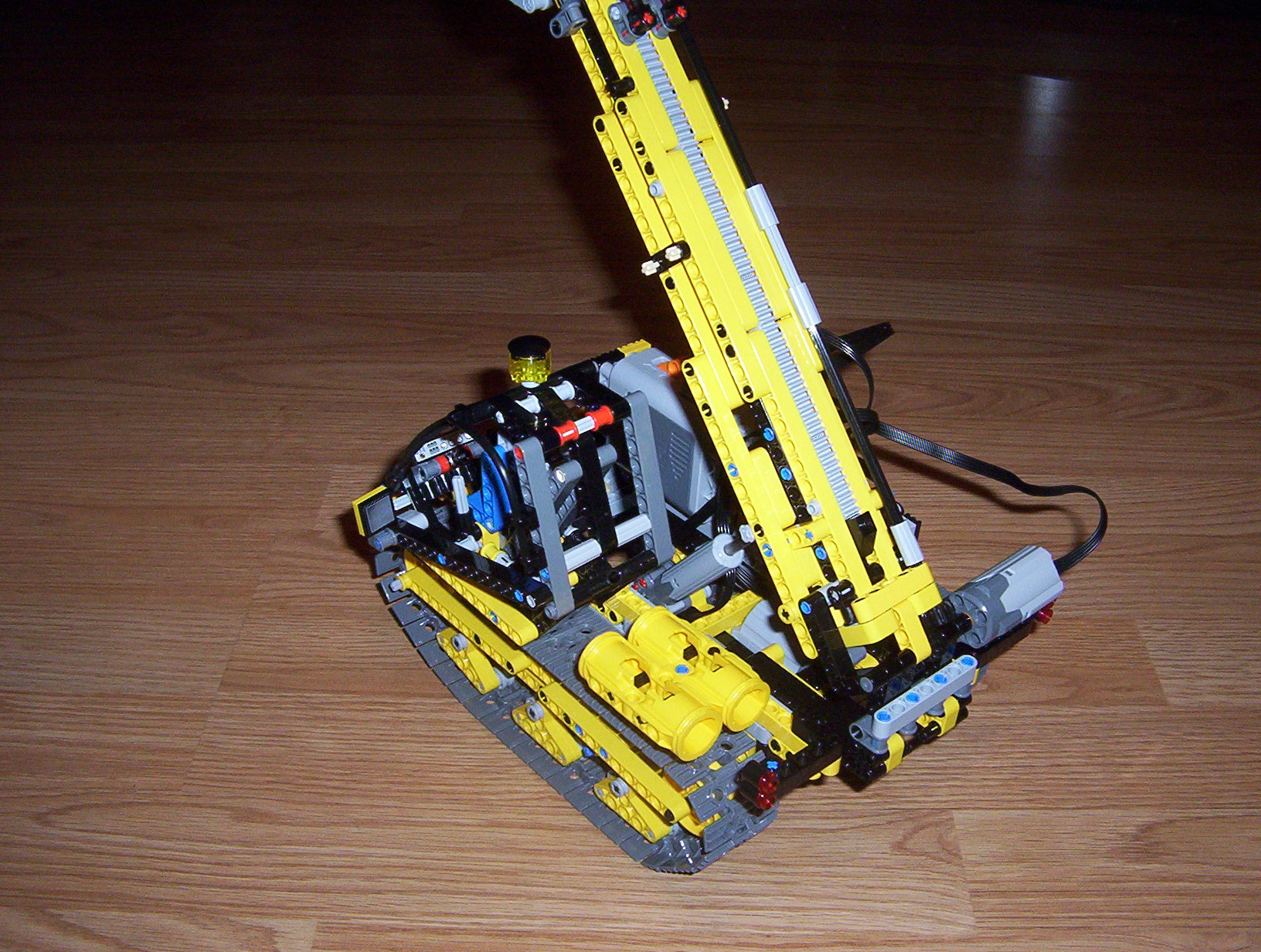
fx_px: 1424
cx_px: 630
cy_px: 476
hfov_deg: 47.8
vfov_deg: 37.0
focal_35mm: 39
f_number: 3.84
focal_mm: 5.26
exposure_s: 1/60
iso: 140
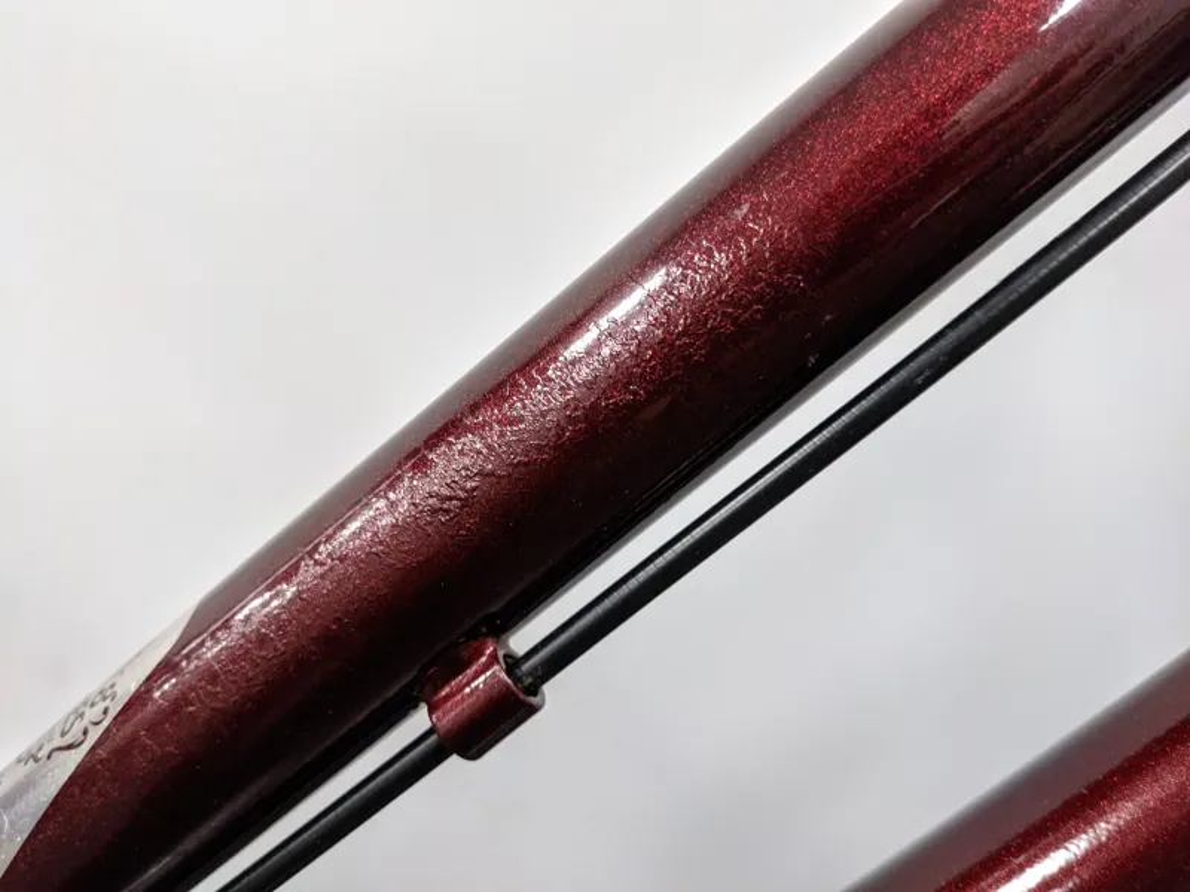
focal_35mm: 27
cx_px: 595
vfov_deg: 51.4
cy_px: 446
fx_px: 928
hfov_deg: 65.3
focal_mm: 4.38
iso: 244
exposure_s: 1/40
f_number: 1.73
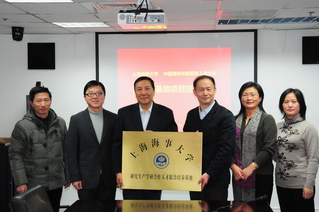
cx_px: 160
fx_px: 584
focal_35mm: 66
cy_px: 106
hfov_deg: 30.5
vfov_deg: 20.6
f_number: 6.3
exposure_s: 1/100
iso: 3200
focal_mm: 44
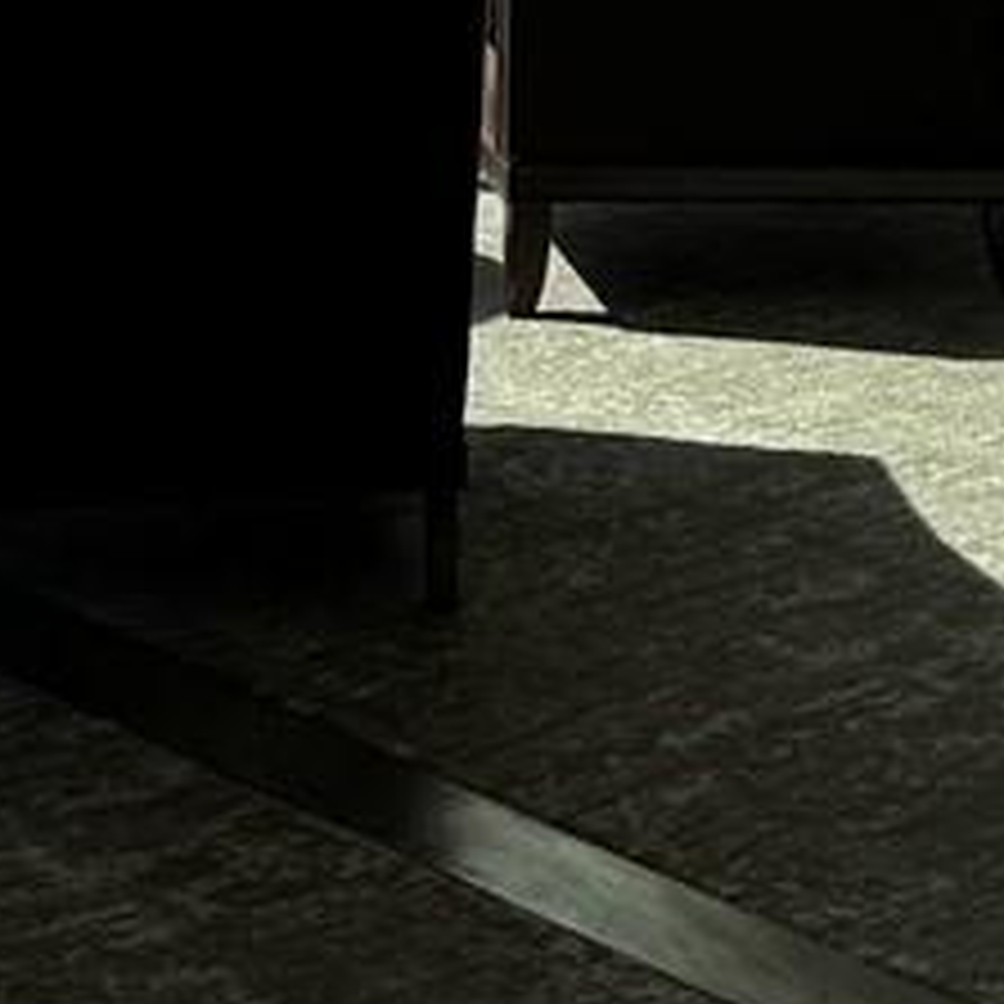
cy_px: -1063
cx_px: 720
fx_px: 4988
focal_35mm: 152
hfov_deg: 11.5
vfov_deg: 10.5
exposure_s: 1/2331
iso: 80
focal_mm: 6.76
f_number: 1.78
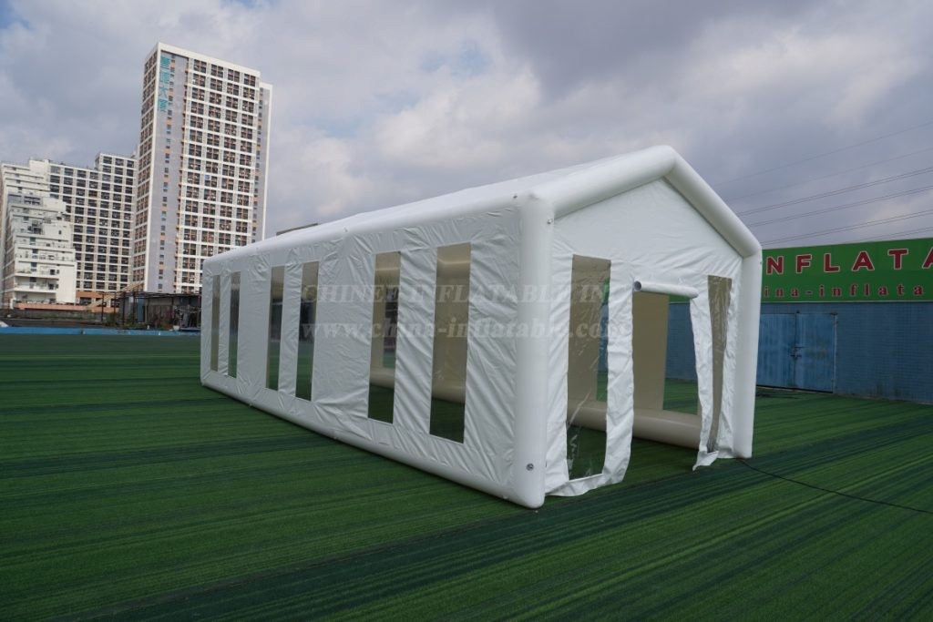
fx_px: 622
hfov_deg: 73.7
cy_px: 311
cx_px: 466
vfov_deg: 53.1
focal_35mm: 24
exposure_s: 1/400
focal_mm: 16
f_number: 8
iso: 100
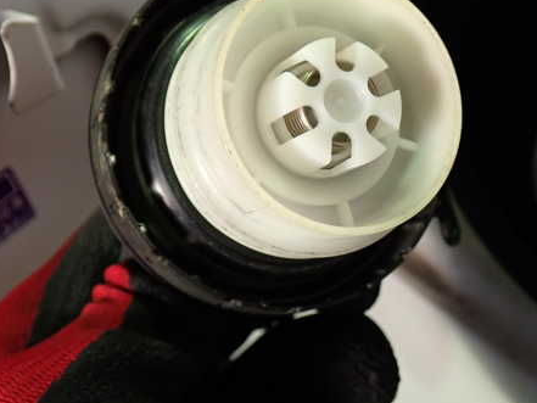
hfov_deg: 38.8
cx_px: 319
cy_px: 179
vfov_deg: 29.7
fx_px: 760
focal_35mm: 49
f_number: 2.5
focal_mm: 6.37
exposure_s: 1/40
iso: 250
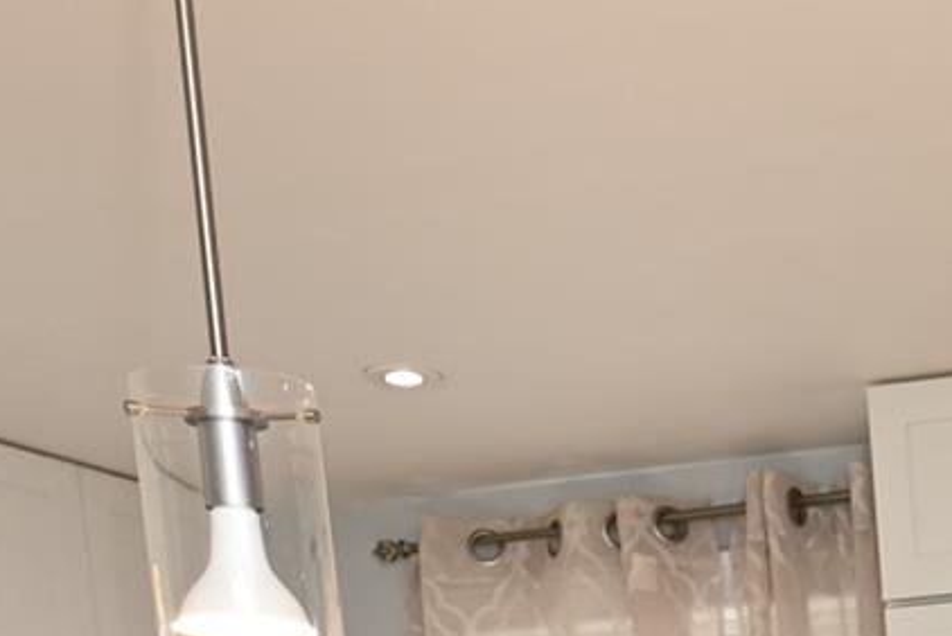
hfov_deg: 18.4
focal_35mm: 97
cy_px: 1498
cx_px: 1469
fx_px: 2567
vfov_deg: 11.7
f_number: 4
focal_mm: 20
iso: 280
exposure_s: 1/60
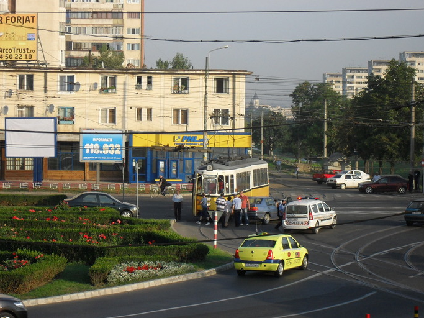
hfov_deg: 16.0
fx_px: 1506
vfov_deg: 12.0
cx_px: 217
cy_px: 172
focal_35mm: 123
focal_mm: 18.9
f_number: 5.8
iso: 100
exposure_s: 1/180
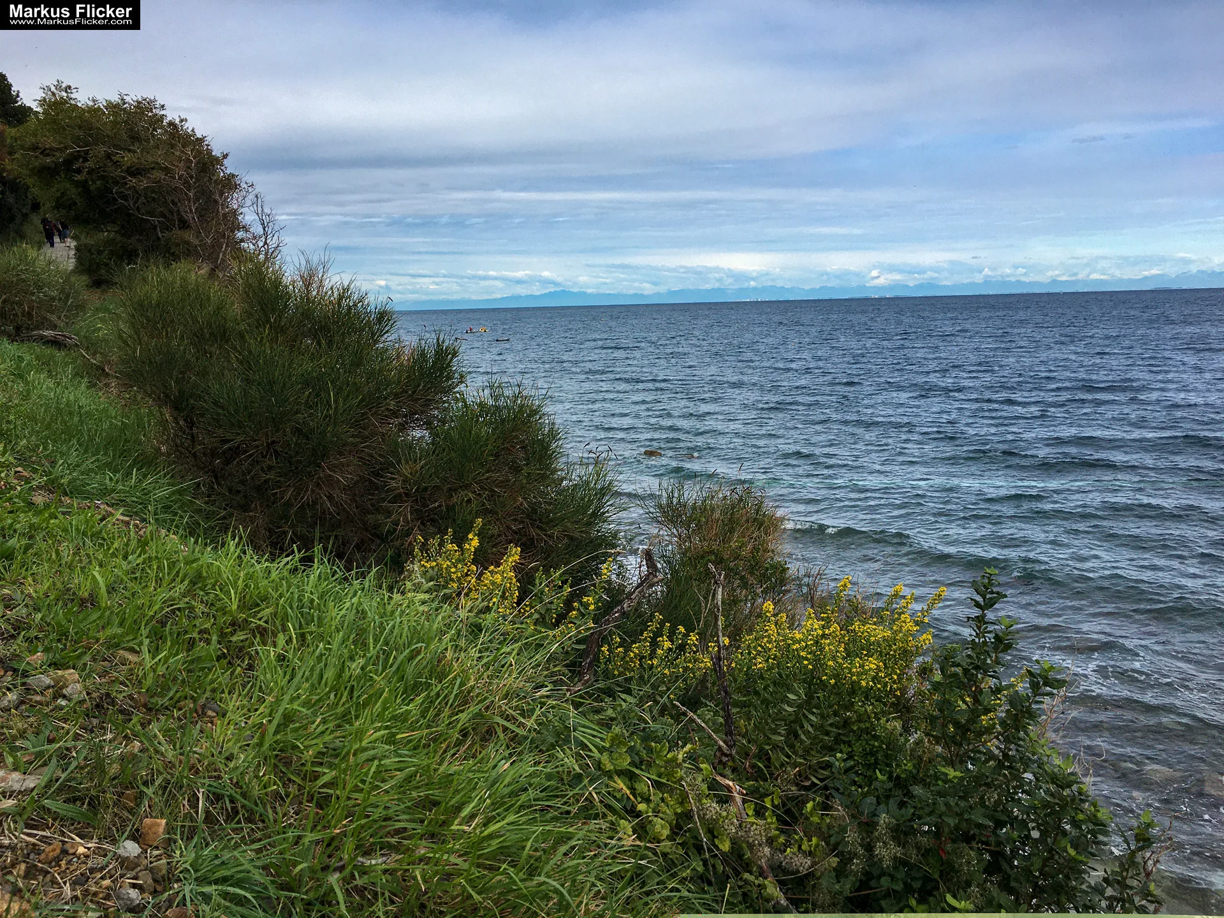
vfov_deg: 48.2
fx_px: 1025
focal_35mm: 29
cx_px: 612
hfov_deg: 61.7
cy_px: 459
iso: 25
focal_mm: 4.15
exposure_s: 1/1900
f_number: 2.2
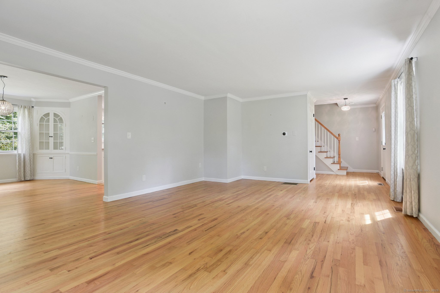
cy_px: 146
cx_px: 220
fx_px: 208
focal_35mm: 17
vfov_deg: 70.4
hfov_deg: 93.3
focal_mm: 17
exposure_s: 1/8
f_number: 11
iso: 400
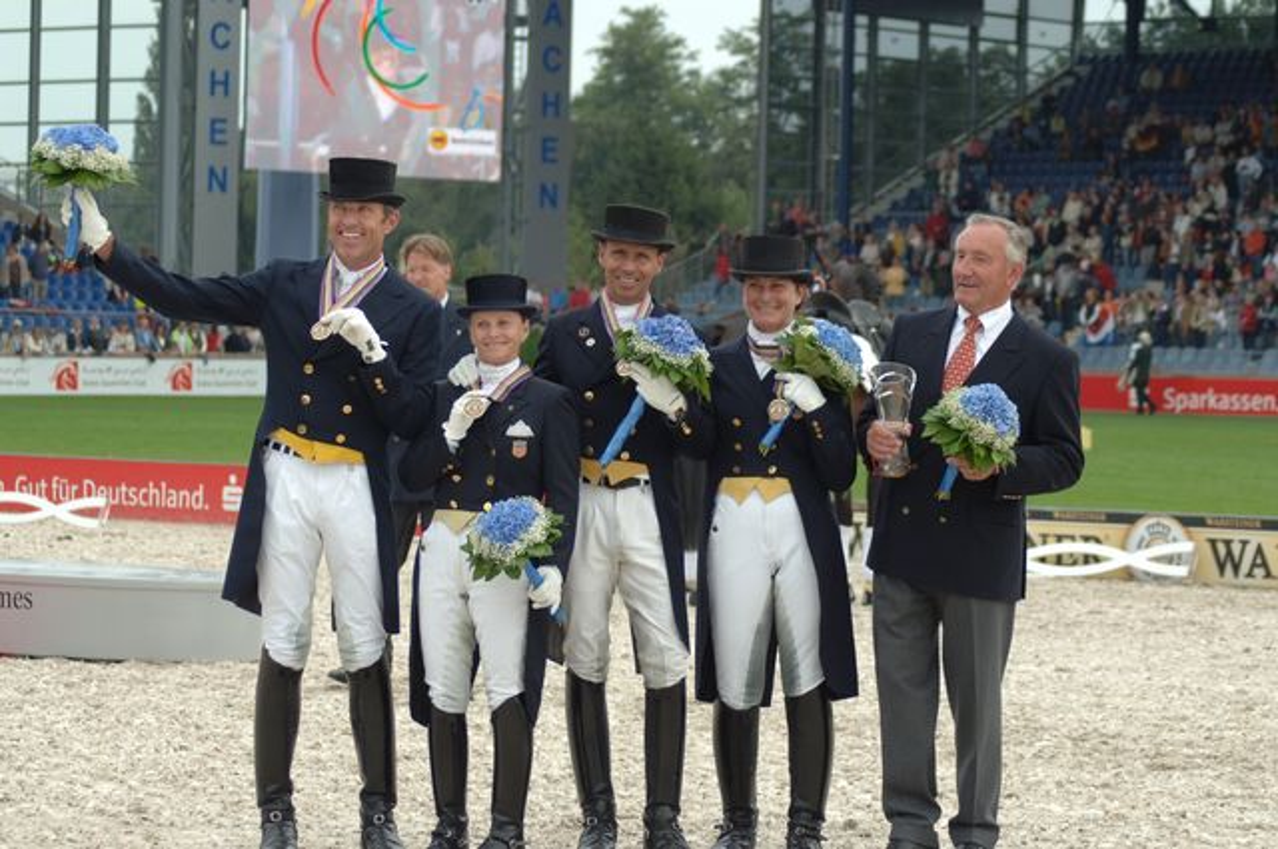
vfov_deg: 10.7
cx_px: 639
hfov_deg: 16.1
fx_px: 4520
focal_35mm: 128
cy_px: 424
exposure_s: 1/250
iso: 200
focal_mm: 85
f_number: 5.6
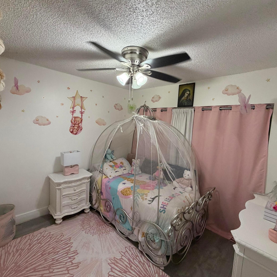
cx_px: 141
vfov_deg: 84.0
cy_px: 136
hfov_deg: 84.0
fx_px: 154
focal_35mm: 17
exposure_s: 1/60
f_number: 2.2
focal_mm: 2.22
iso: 250
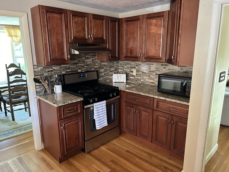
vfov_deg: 53.1
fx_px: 172
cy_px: 86
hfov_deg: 67.3
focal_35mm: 26
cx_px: 114
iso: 400
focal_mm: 5.7
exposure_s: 1/40
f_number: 1.5
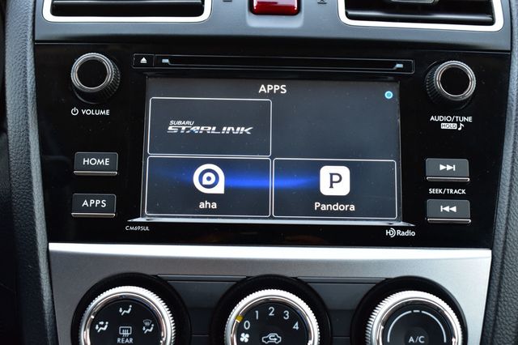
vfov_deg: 26.5
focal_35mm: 51
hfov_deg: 38.9
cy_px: 172
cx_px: 259
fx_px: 733
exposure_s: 1/25
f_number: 6.3
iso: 400
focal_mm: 34
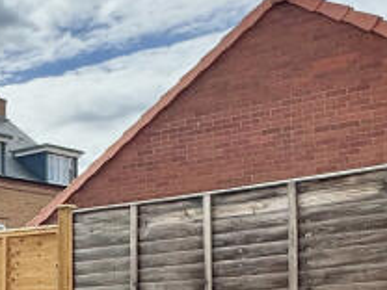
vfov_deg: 20.3
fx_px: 771
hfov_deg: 23.6
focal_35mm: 69
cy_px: 323
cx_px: -160
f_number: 2.2
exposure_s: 1/1420
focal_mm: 2.22
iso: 50
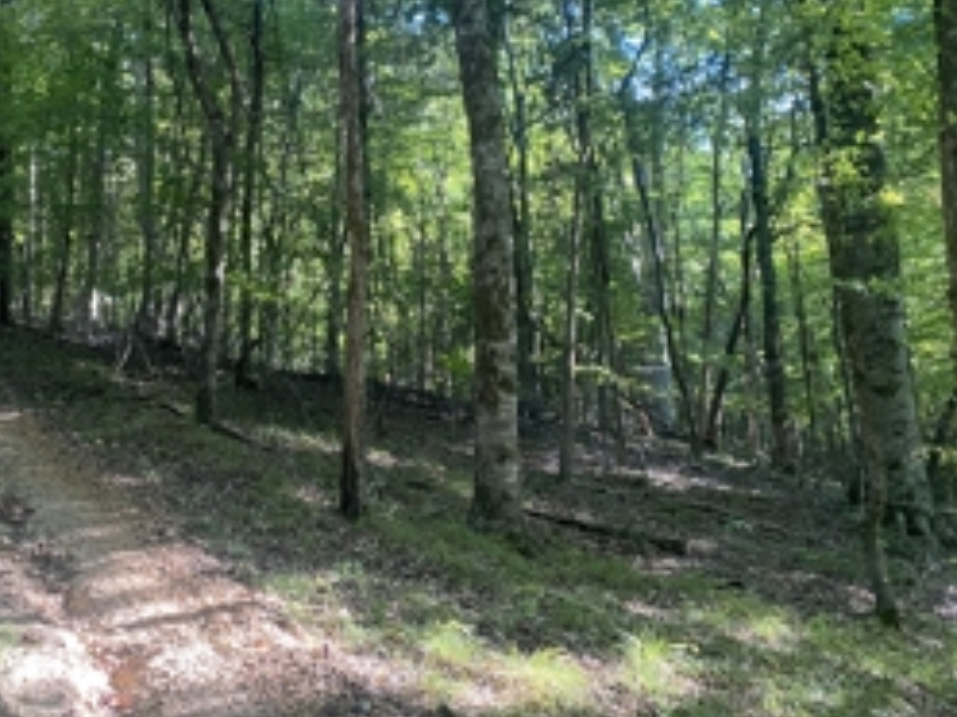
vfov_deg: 34.0
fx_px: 1161
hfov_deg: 43.4
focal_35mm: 42
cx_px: 239
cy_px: 224
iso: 125
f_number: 1.8
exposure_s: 1/94
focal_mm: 4.25
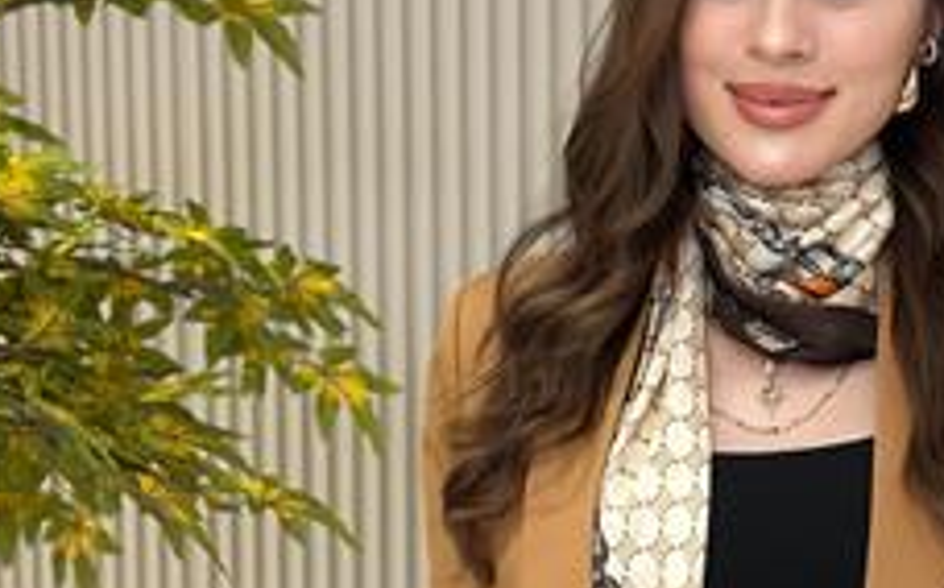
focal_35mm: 119
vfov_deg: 10.8
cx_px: 704
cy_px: 669
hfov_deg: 17.4
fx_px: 3059
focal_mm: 6.86
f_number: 1.78
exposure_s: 1/100
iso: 64
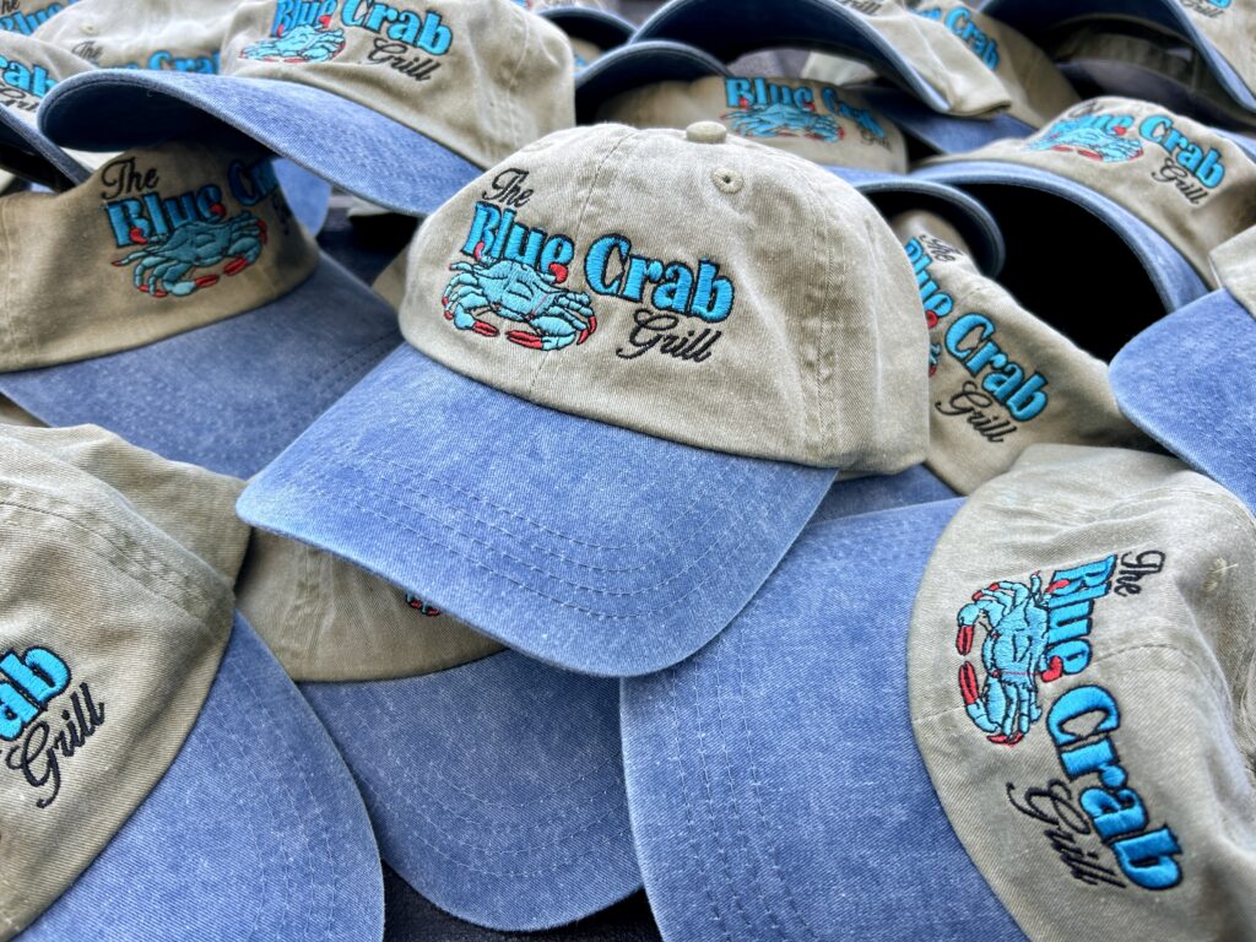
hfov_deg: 67.3
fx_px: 943
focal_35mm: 26
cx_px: 628
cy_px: 471
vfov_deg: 53.1
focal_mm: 5.7
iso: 40
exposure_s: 1/238
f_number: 1.5
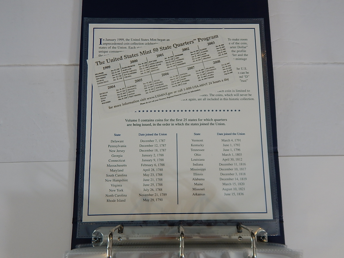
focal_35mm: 28
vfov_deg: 49.7
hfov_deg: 63.4
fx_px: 278
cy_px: 129
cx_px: 172
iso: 125
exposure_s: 1/50
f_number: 3.2
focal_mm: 5.1
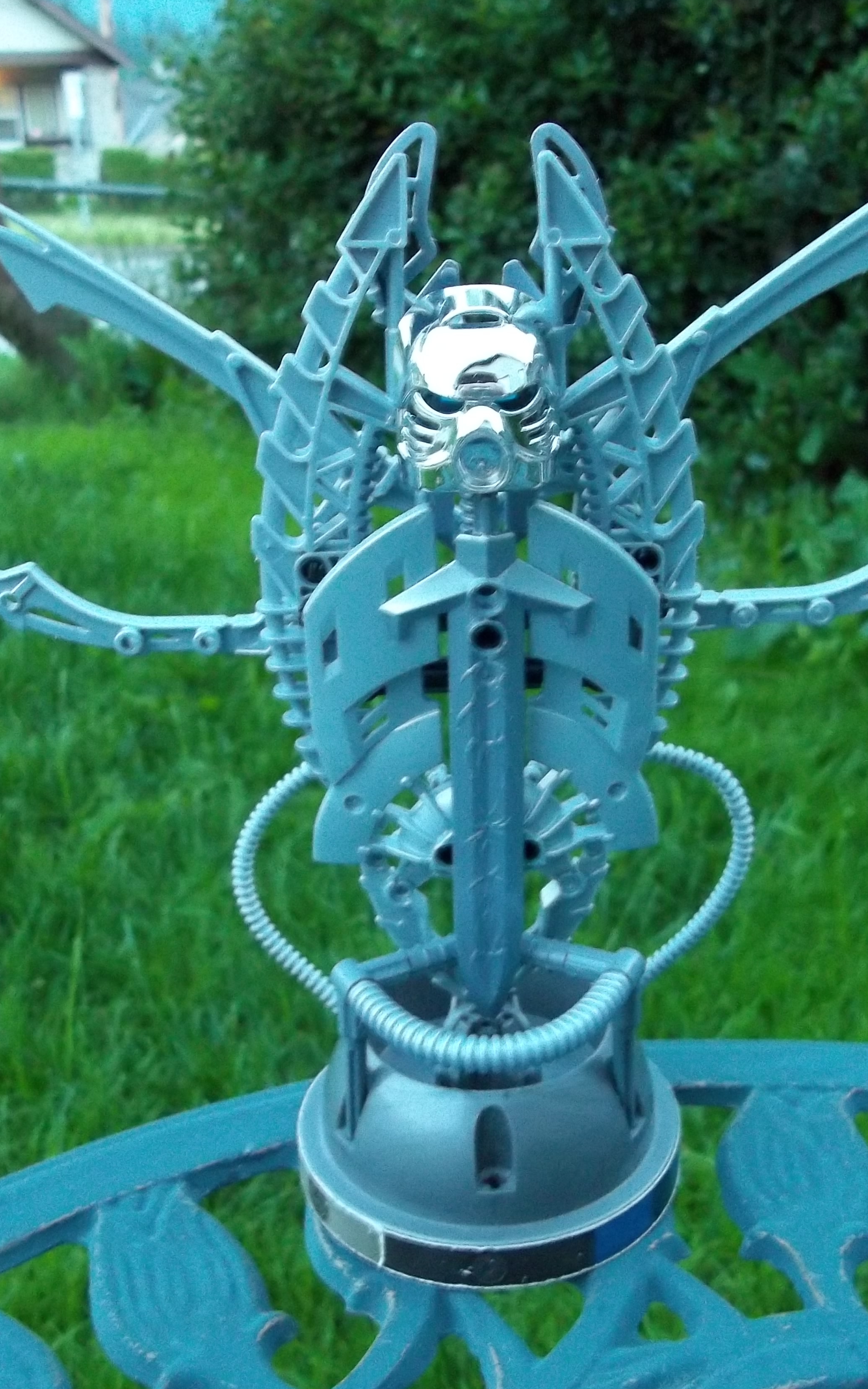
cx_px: 475
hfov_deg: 31.2
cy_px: 726
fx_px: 1552
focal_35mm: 41
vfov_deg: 48.2
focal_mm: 5.7
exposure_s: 1/8
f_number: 2.9
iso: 252
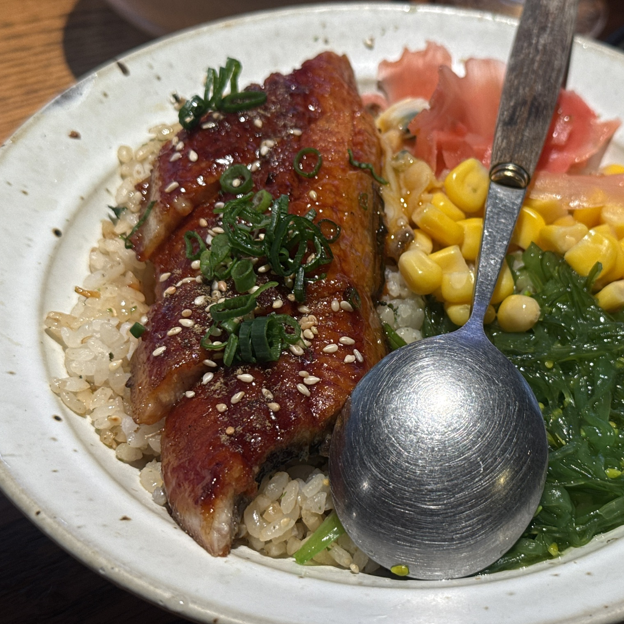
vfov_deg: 30.0
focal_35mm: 57
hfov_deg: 29.9
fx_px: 1162
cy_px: 313
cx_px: 407
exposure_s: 1/160
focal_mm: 6.76
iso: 64
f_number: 1.78
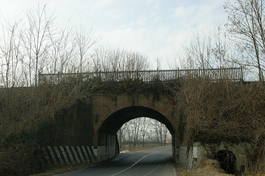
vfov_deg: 36.9
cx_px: 132
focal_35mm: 36
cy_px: 88
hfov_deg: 53.1
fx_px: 265
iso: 100
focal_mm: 24
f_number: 11
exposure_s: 1/80
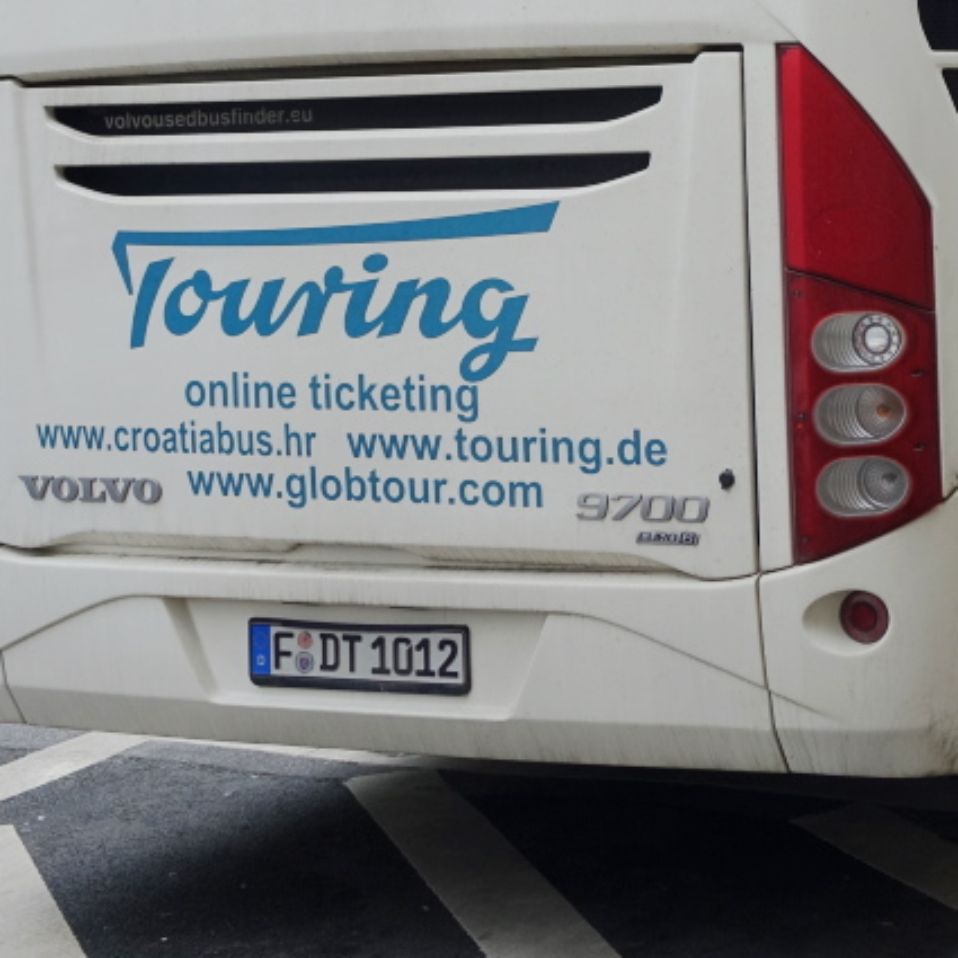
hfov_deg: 20.1
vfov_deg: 20.2
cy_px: 81
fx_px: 2630
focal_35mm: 84
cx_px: 924
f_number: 4
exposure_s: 1/320
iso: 125
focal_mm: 12.83
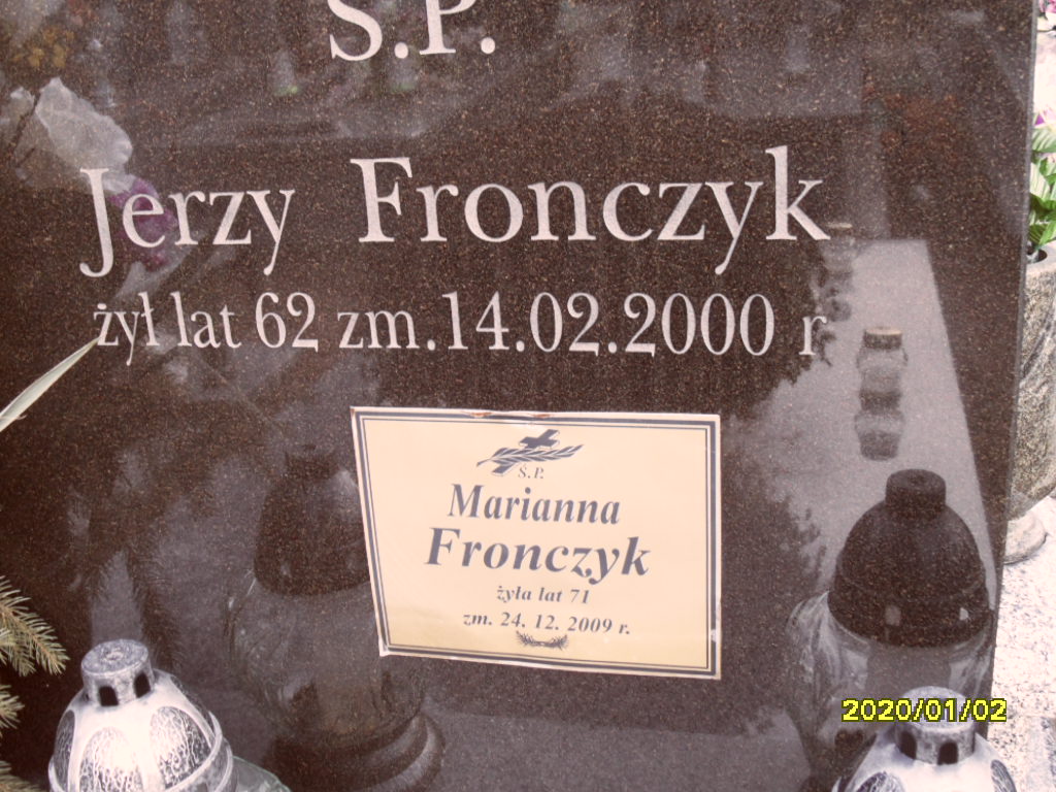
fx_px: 1220
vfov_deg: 36.0
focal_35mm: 40
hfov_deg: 46.8
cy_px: 396
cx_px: 528
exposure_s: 1/45
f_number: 3.6
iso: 160
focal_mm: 6.5
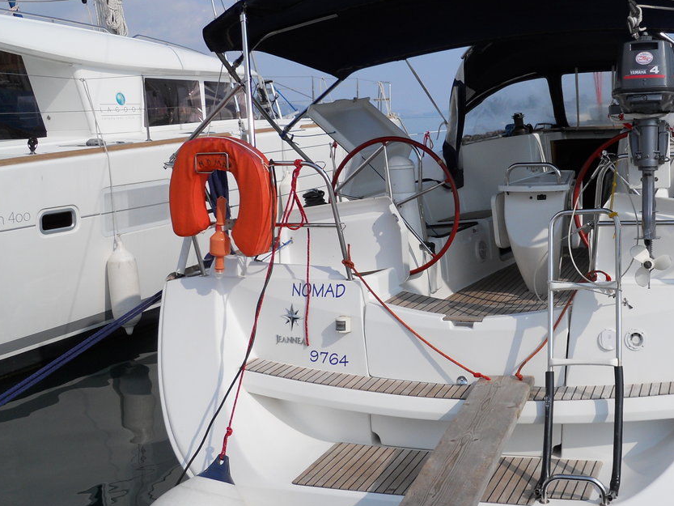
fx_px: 837
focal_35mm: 43
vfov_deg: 33.6
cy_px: 236
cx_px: 509
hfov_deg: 42.4
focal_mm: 5
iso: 80
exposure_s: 1/500
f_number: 5.4
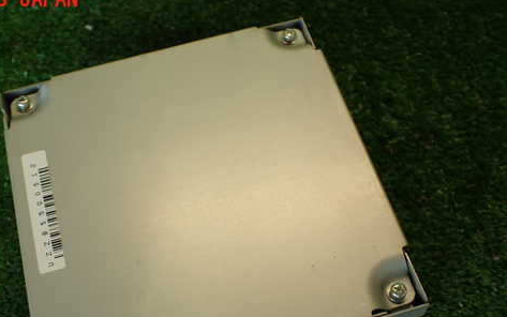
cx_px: 205
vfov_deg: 29.5
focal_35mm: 43
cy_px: 227
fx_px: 594
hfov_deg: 46.0
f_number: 2.4
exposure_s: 1/60
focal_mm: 5.79
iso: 125
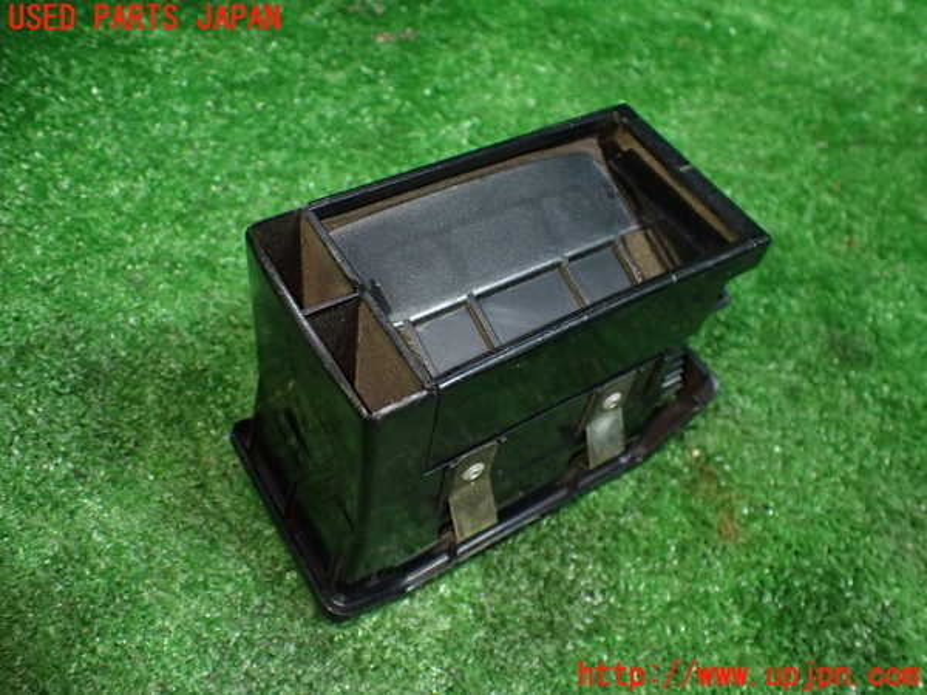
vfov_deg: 46.8
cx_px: 464
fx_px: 803
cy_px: 348
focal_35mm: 30
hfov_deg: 60.0
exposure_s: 1/80
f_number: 2.3
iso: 800
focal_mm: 5.4
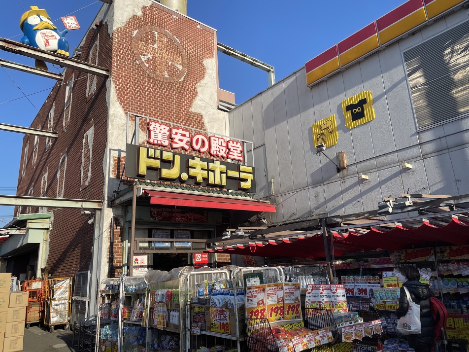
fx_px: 352
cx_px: 234
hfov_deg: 67.3
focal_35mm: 26
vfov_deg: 53.1
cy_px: 176
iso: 32
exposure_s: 1/2817
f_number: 1.6
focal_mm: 4.2
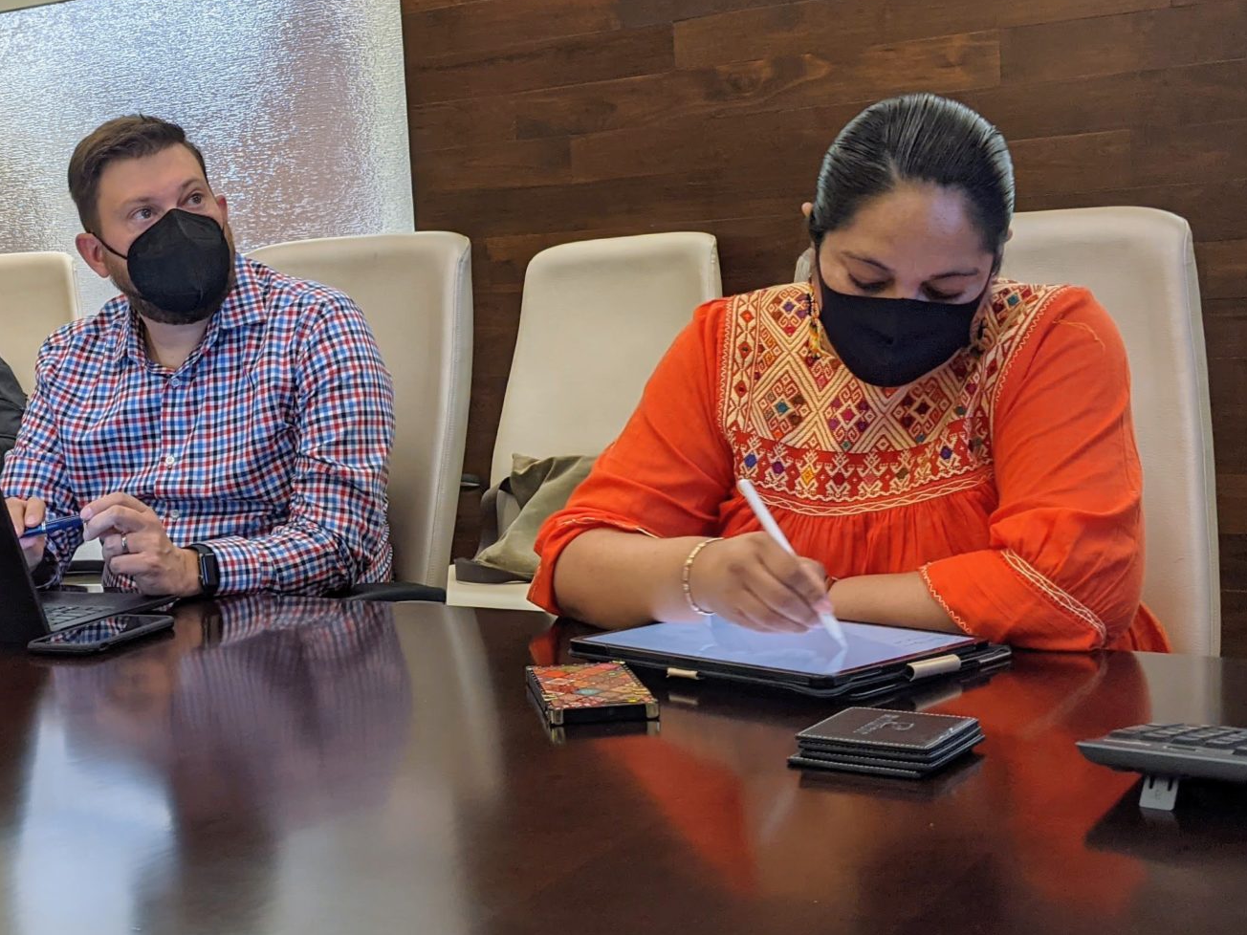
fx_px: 1909
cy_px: 418
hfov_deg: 35.8
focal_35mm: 53
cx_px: 427
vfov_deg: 27.5
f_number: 1.73
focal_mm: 4.38
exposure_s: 1/40
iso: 71
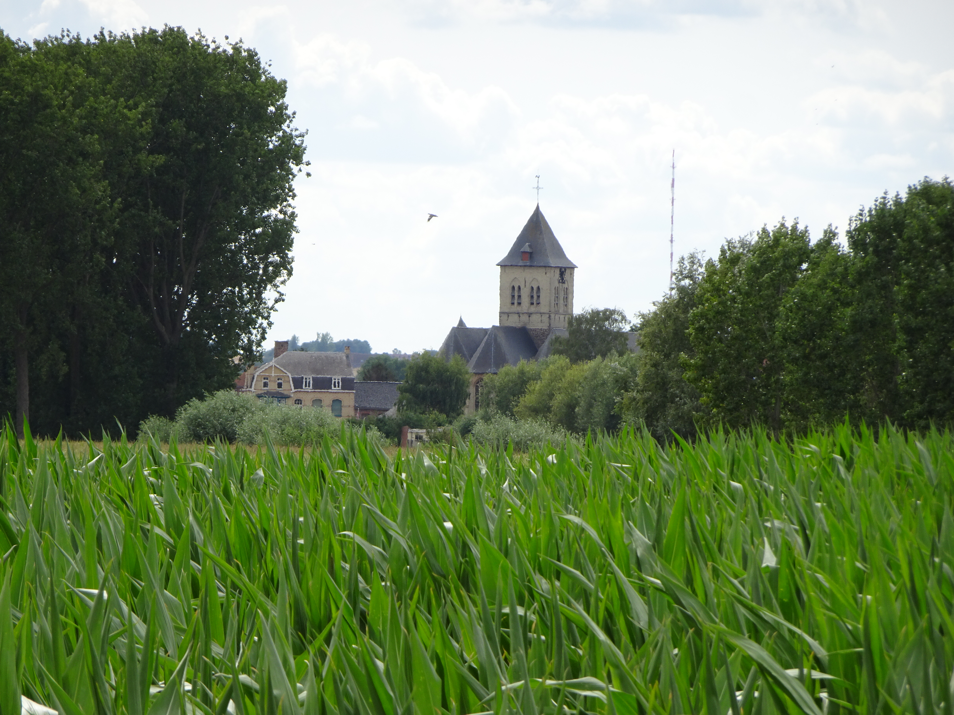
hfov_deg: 6.1
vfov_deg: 4.6
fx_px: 8957
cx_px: 477
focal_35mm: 325
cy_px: 358
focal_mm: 55.52
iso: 80
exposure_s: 1/320
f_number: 6.3
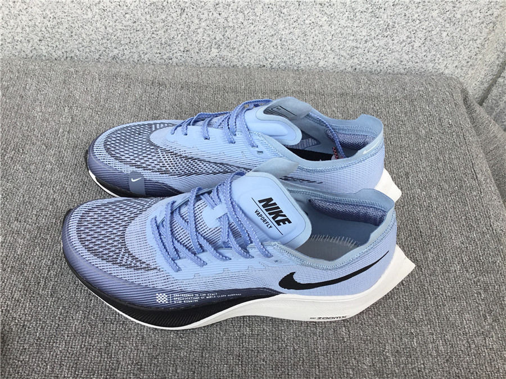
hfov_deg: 58.4
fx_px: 453
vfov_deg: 45.4
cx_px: 253
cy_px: 190
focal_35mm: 31
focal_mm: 3.3
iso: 25
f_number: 2.4
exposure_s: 1/267
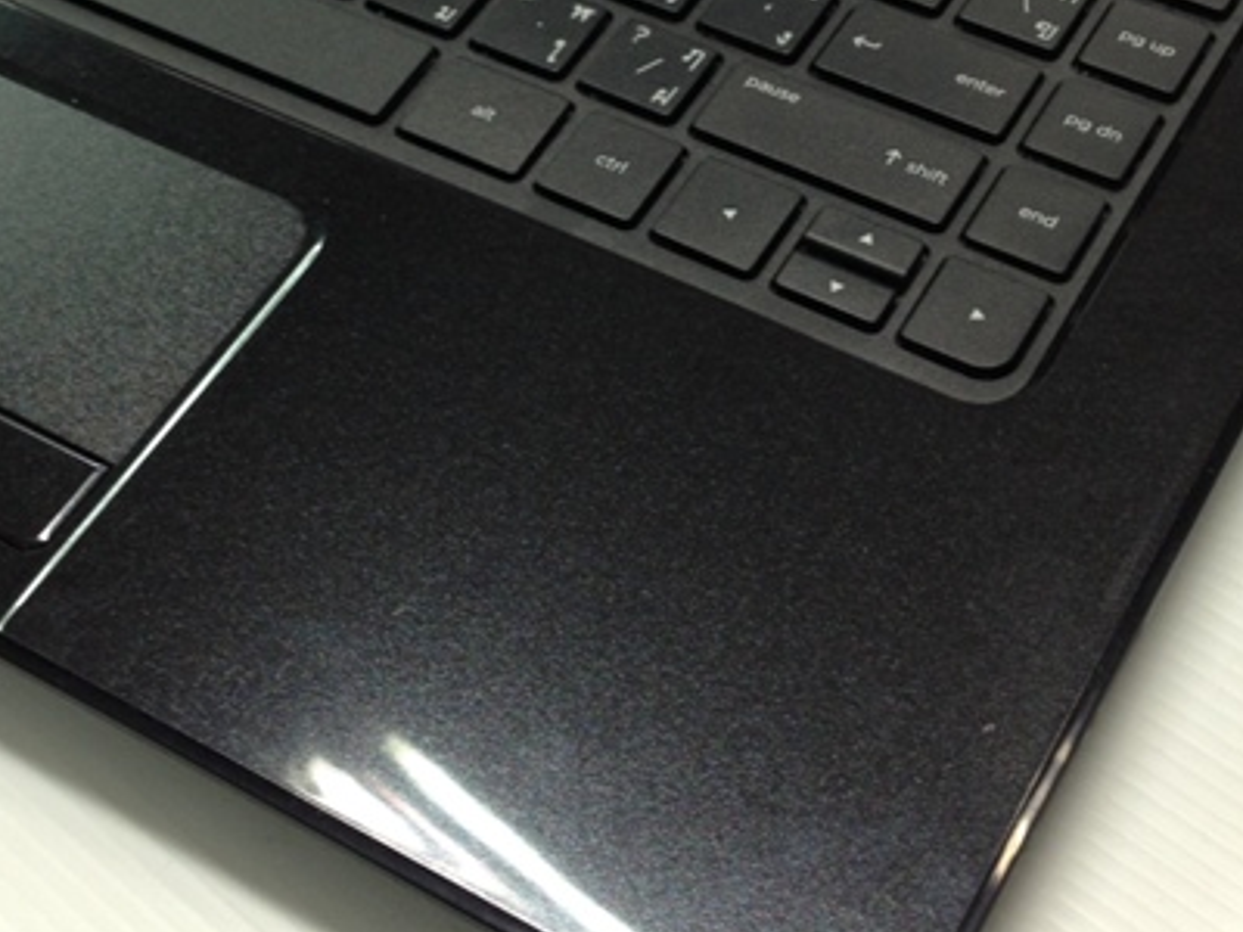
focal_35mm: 66
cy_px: 301
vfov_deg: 22.2
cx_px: 615
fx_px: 2370
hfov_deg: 29.4
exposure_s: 1/20
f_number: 2.4
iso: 64
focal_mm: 4.12
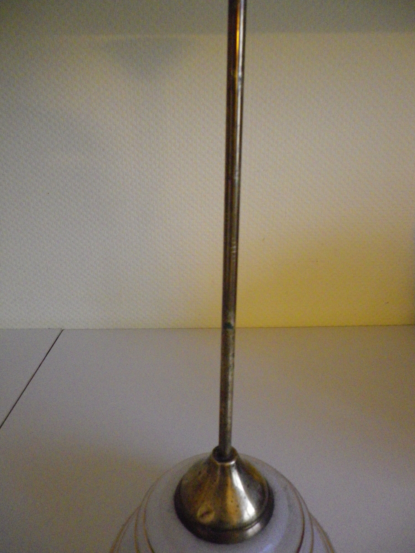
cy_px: 276
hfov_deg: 49.8
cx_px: 208
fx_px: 447
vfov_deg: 63.4
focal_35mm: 28
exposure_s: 1/50
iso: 800
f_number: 2.6
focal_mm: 4.9
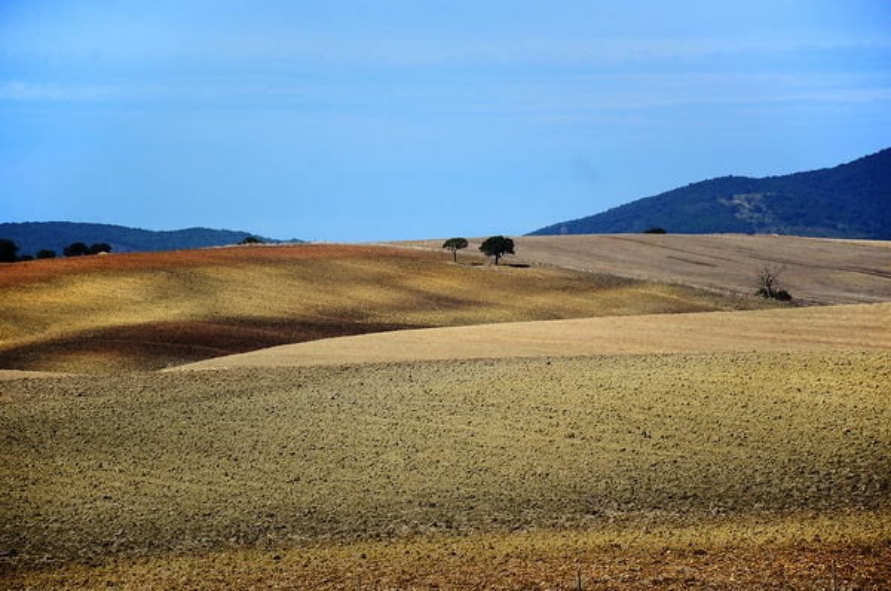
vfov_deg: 7.9
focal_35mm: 174
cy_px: 296
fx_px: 4300
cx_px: 446
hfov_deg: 11.8
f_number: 5.6
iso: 100
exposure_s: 1/1000
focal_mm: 116
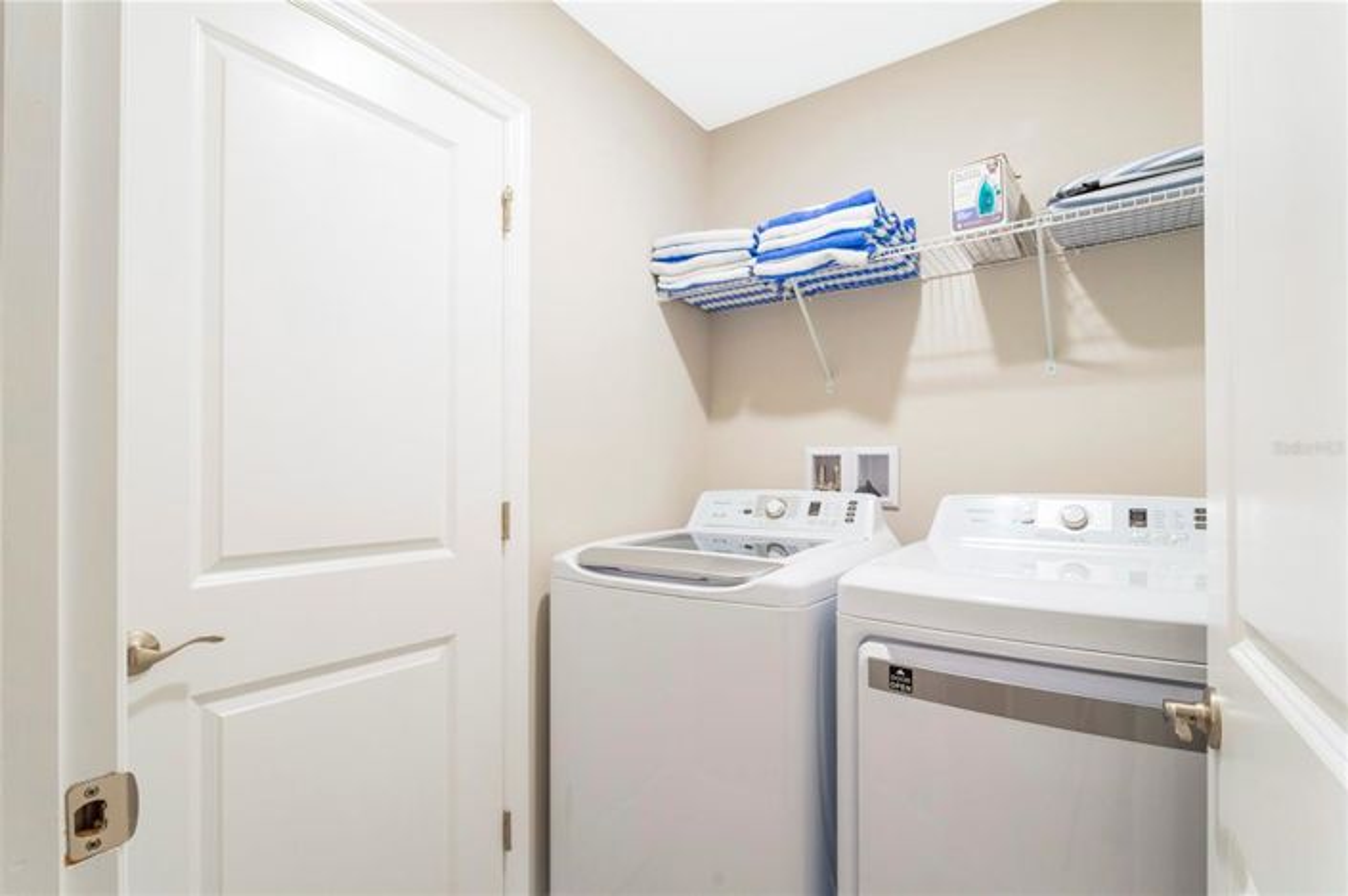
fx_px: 636
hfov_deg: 93.3
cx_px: 674
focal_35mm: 17
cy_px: 448
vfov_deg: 70.4
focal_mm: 17
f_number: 9
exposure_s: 1/13
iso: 1000
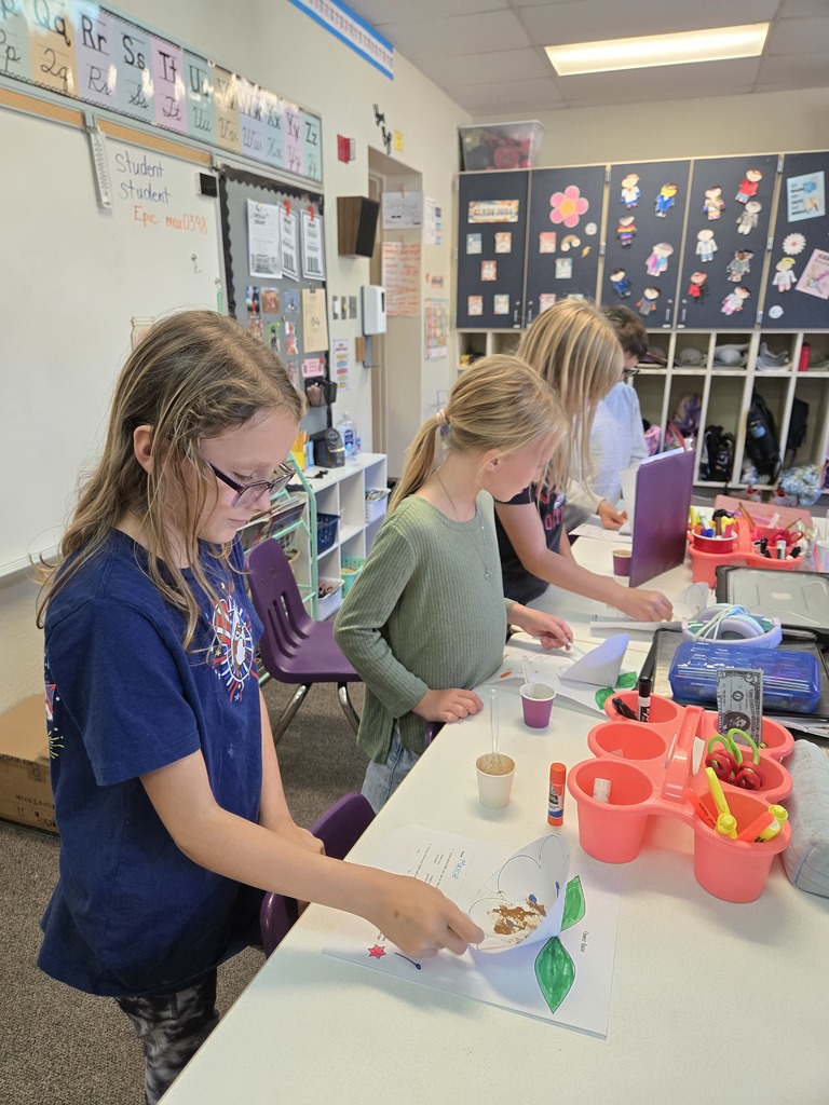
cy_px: 552
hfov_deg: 58.9
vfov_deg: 73.9
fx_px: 734
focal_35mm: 23
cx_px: 414
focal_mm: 5.4
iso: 400
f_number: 1.8
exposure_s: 1/120
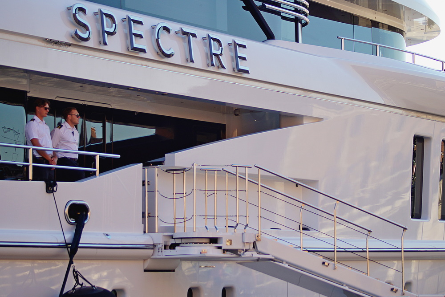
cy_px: 148
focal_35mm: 112
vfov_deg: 12.2
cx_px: 222
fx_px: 1391
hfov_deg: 18.2
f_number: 5
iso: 100
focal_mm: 75
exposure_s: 1/250
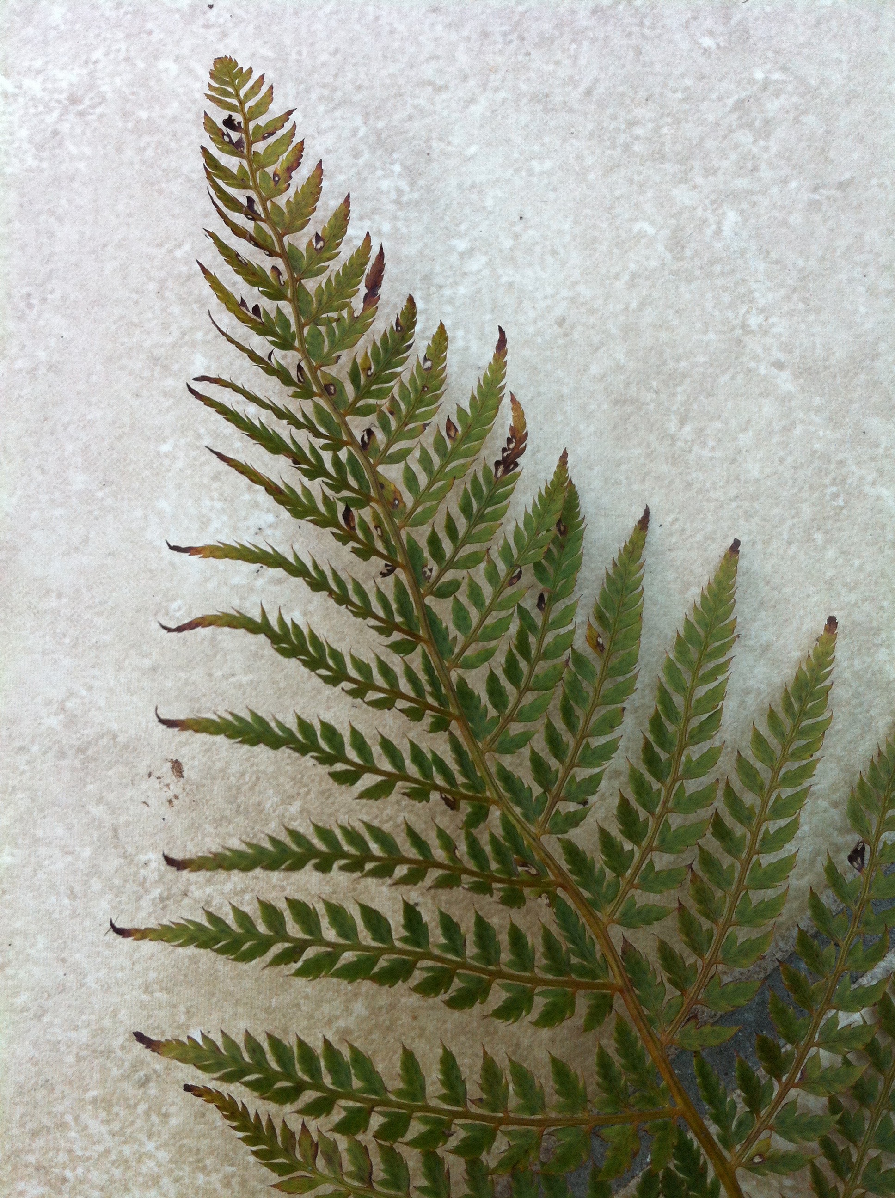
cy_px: 599
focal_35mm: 35
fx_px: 1210
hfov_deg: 40.6
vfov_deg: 52.7
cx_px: 448
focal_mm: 3.85
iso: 80
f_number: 2.8
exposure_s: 1/198
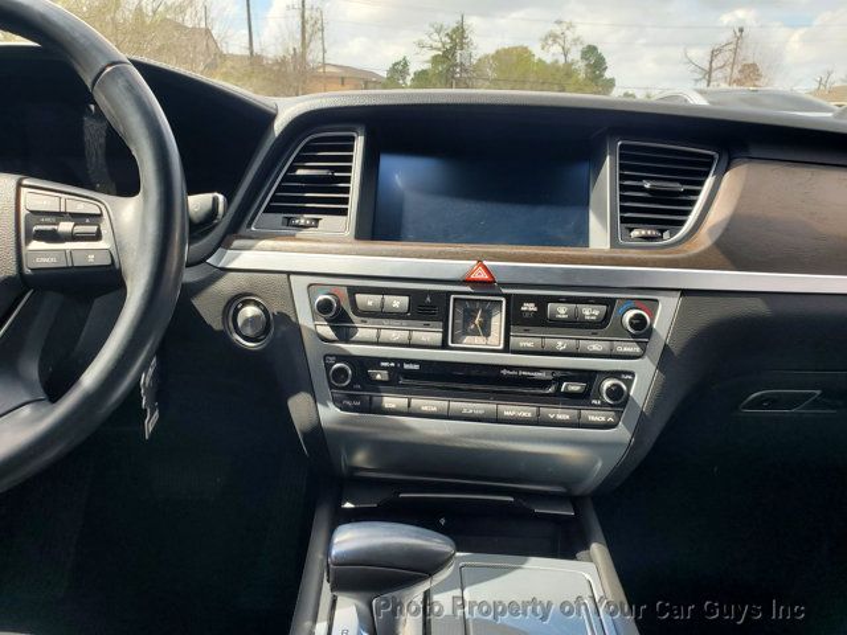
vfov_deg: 53.1
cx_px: 424
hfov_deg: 67.3
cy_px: 318
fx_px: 636
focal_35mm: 26
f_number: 2.4
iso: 50
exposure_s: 1/373
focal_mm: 4.3
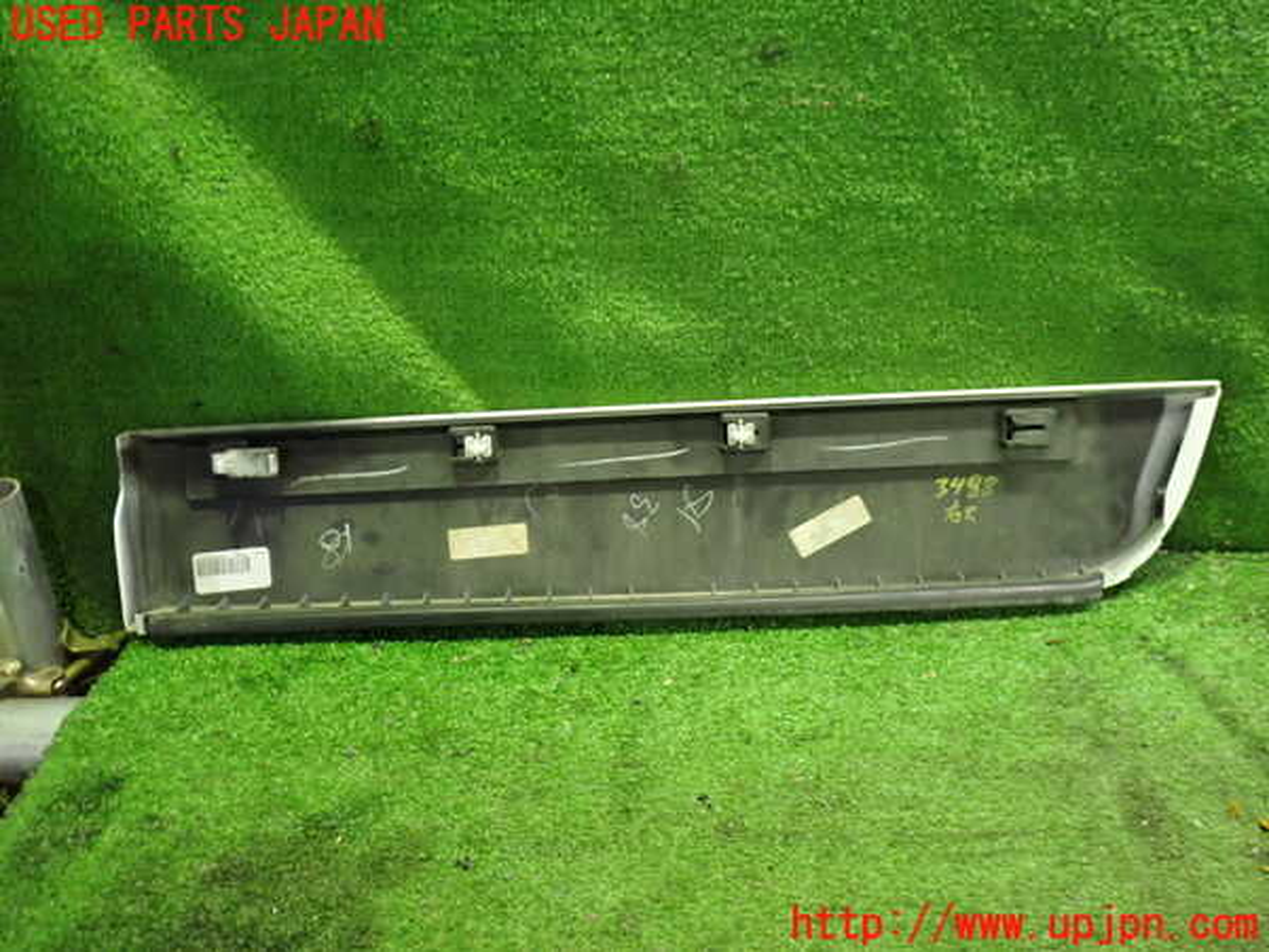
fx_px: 1100
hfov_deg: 60.0
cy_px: 476
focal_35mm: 30
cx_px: 634
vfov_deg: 46.8
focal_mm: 5.4
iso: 800
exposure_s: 1/25
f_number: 2.3
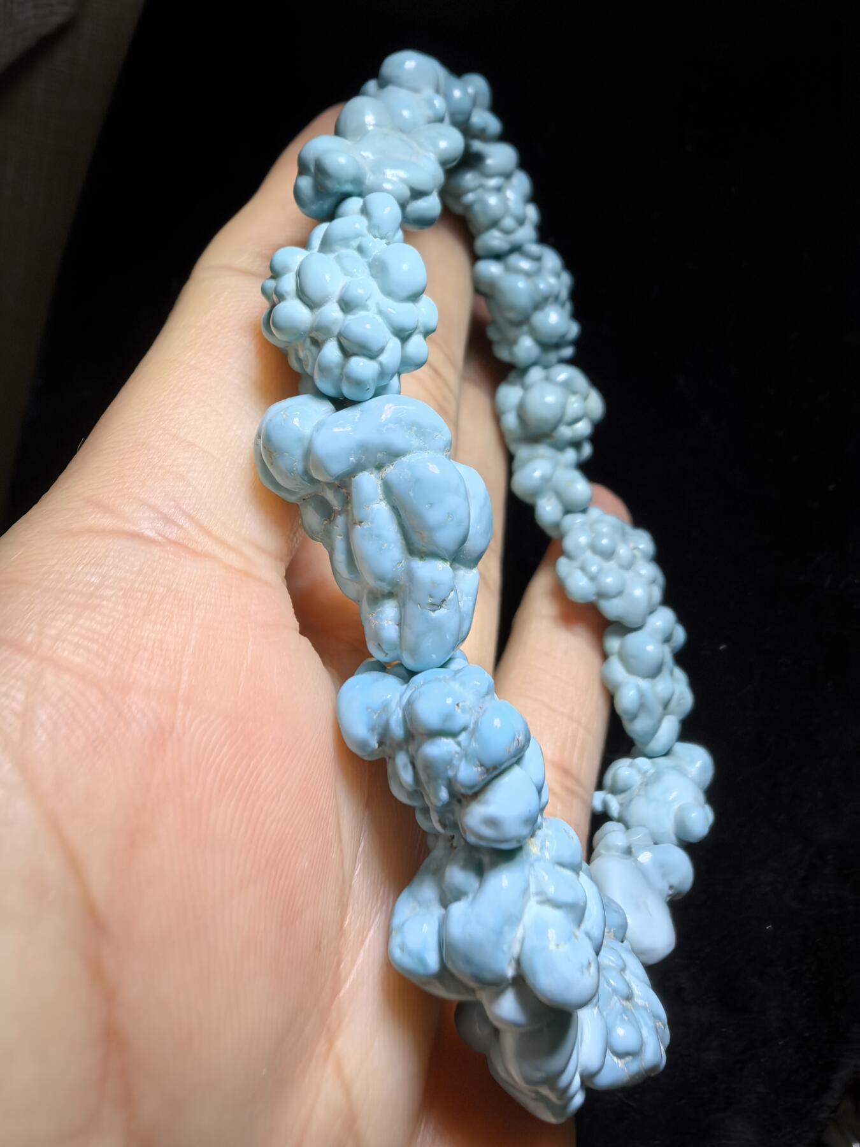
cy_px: 574
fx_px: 894
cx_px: 430
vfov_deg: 65.3
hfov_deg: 51.4
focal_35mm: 27
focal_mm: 1.95
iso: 50
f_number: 2.2
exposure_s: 1/199
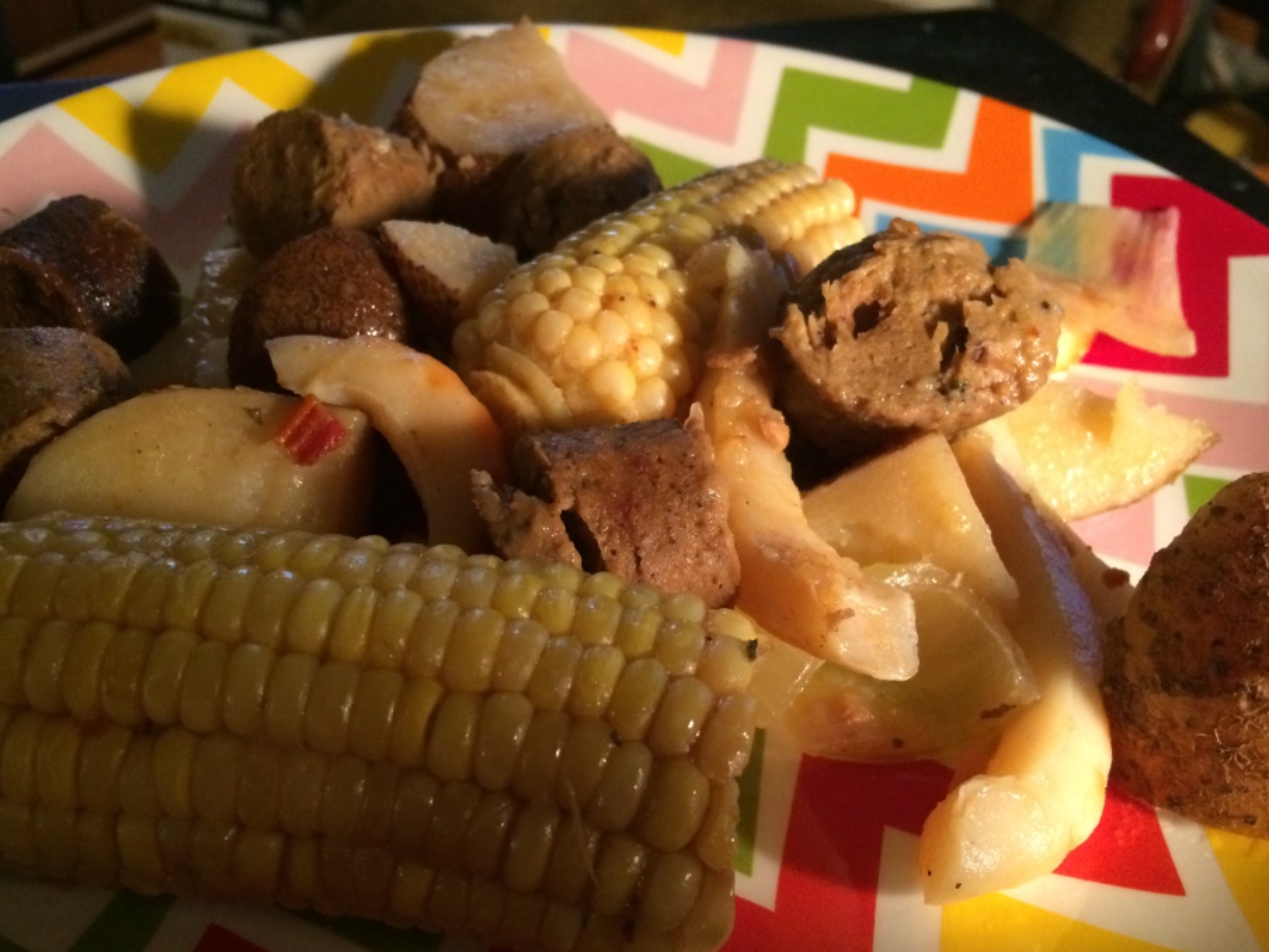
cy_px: 520
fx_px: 1246
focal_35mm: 34
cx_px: 567
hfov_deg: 53.9
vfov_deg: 41.8
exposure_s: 1/30
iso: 320
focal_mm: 4.12
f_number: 2.2
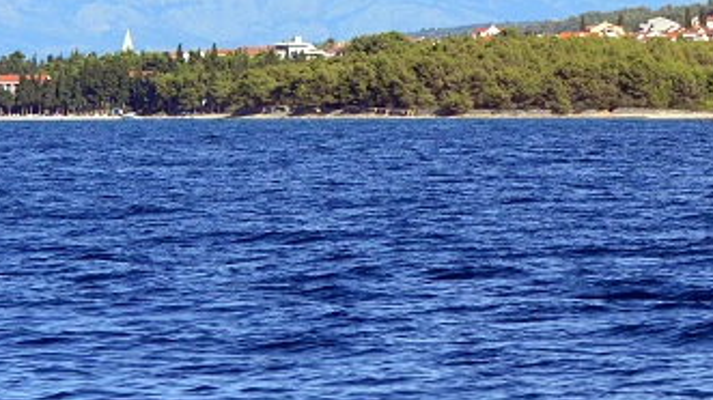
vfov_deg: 3.3
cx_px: 1032
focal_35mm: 370
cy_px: -155
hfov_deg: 5.8
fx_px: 6993
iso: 1100
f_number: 5.6
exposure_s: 1/8000
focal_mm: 78
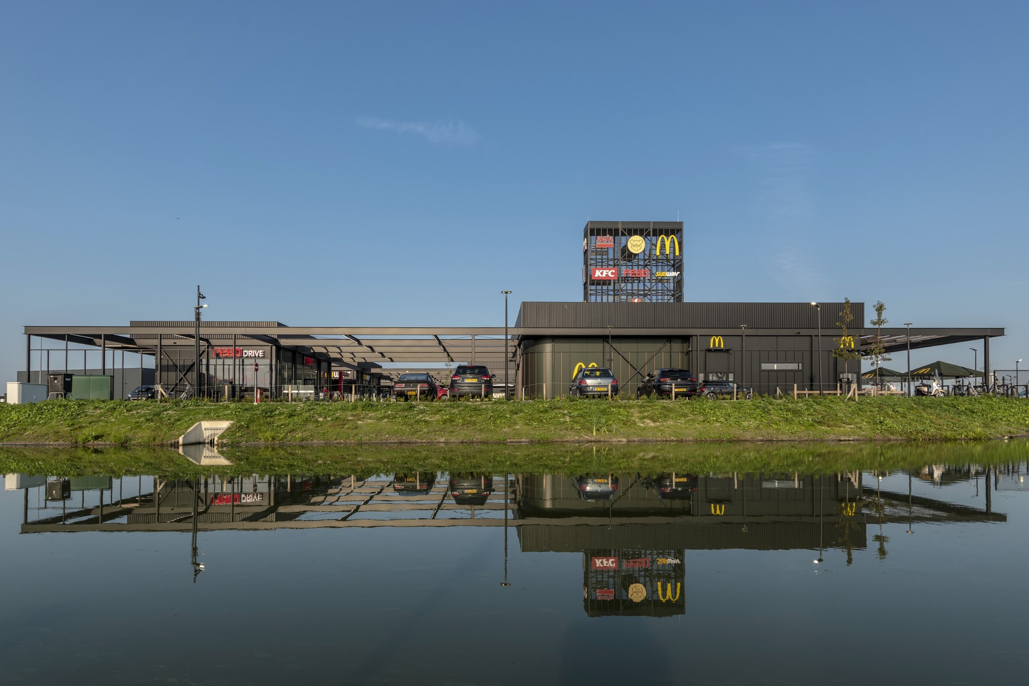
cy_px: 333
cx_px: 499
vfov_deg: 64.5
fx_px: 543
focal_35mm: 19
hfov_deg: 86.9
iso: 64
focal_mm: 18
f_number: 7.1
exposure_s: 1/250
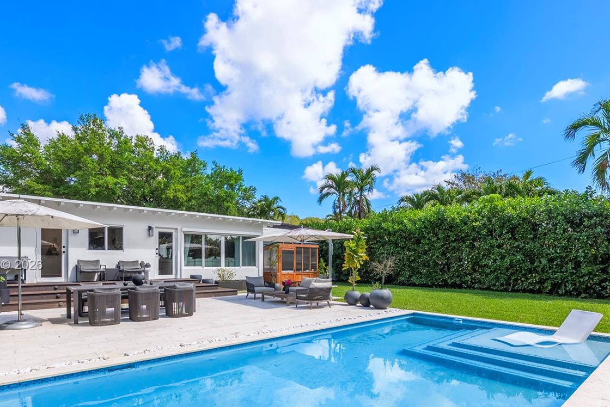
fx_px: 339
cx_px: 309
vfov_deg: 60.8
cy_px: 266
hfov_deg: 83.9
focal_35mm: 20
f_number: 8
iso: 100
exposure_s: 1/320
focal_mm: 14
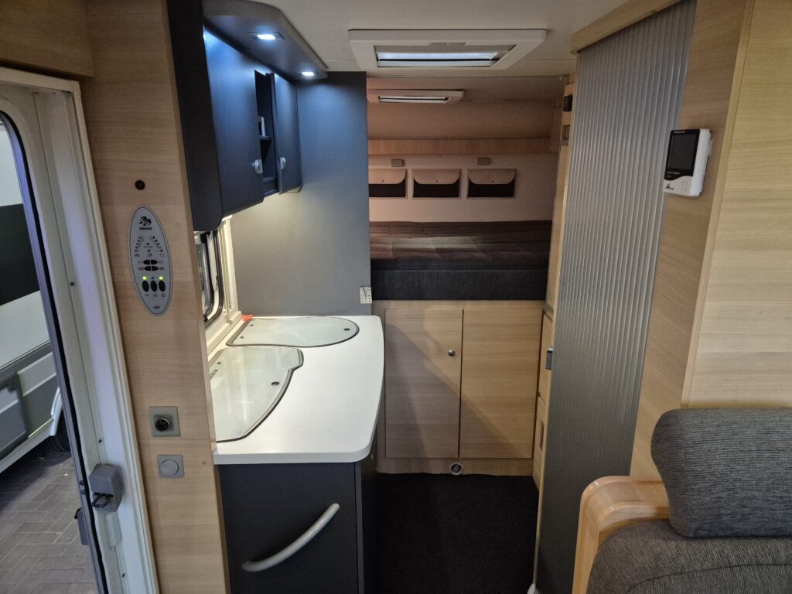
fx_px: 526
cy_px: 297
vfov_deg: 58.9
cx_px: 396
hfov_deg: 73.9
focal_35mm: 23
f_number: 1.8
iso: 1250
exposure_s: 1/100
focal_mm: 5.4
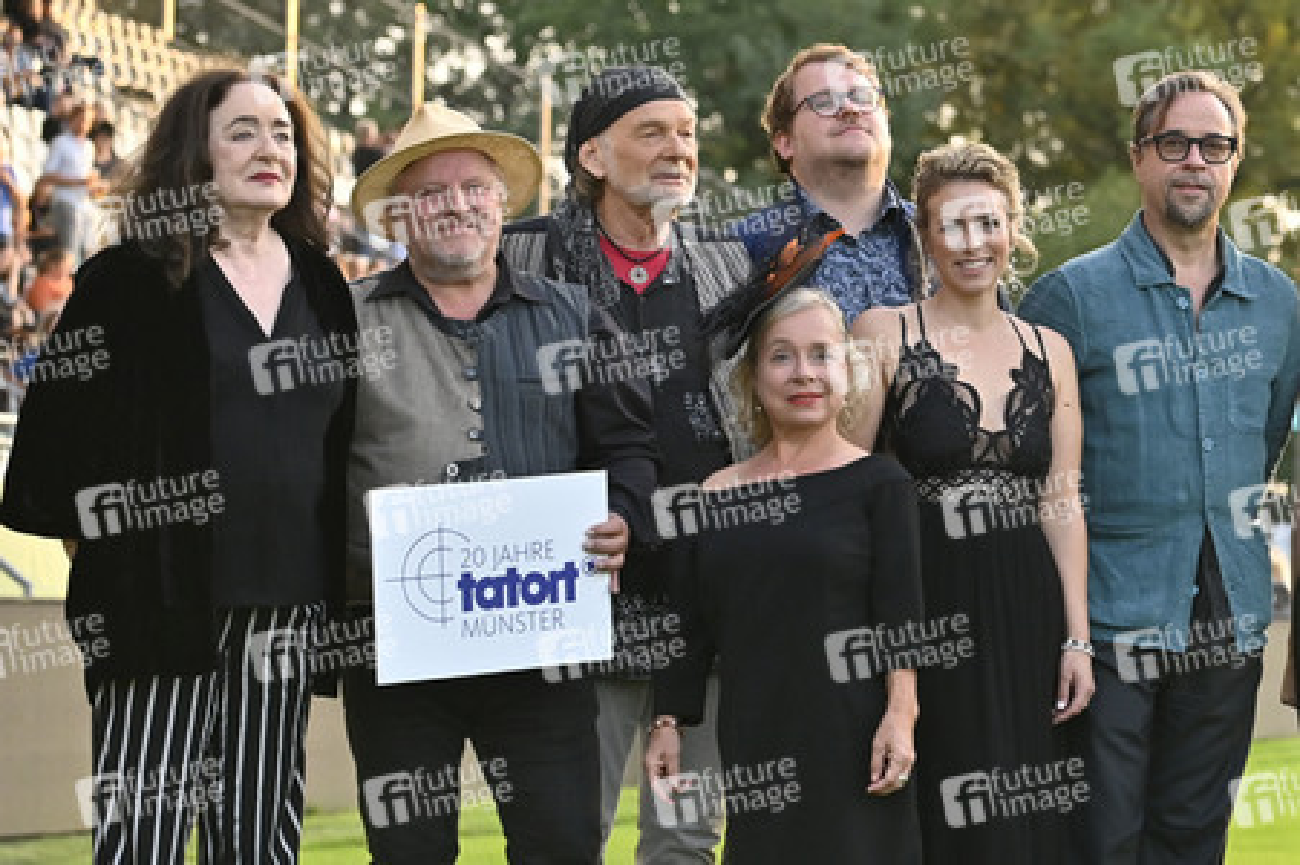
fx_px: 2526
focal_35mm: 70
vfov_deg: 19.4
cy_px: 432
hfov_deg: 28.9
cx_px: 650
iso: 1250
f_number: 3.5
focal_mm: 70
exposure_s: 1/800
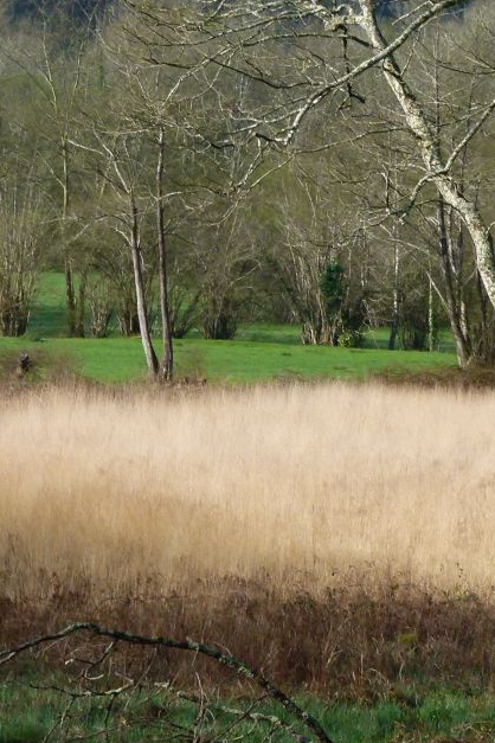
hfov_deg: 5.2
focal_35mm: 265
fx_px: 5465
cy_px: 457
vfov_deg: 7.8
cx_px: 75
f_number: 4
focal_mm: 20
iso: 100
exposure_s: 1/500
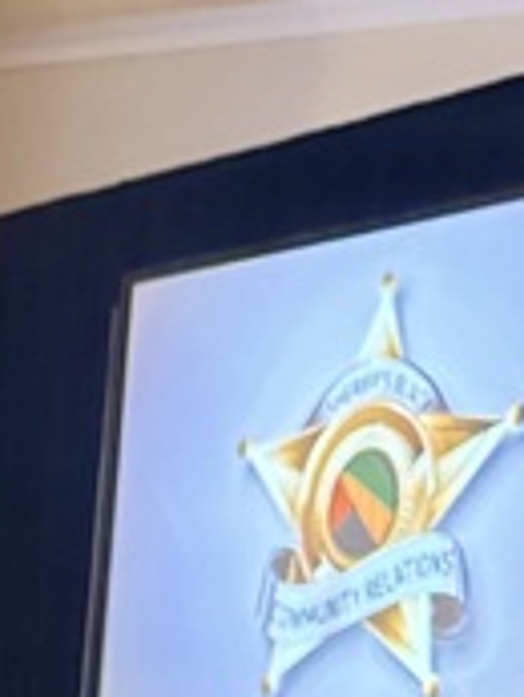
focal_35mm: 142
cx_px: -955
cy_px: 1317
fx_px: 2863
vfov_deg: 12.5
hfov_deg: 8.9
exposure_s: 1/30
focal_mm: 6.76
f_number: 1.78
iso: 1250
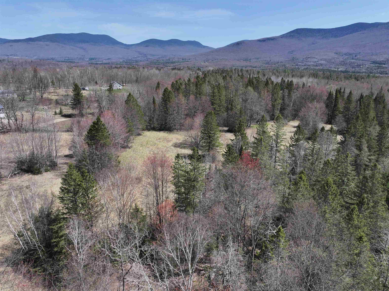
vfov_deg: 56.8
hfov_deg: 71.6
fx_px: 270
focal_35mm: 24
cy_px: 146
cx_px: 194
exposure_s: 1/2500
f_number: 2.8
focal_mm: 12.29
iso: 170
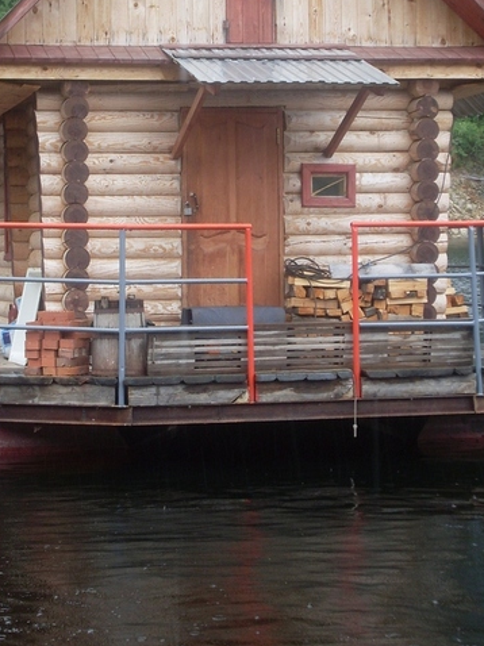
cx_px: 243
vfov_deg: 18.9
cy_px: 218
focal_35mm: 104
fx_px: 1941
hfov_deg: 14.2
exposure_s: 1/90
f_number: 4.2
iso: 100
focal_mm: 11.7
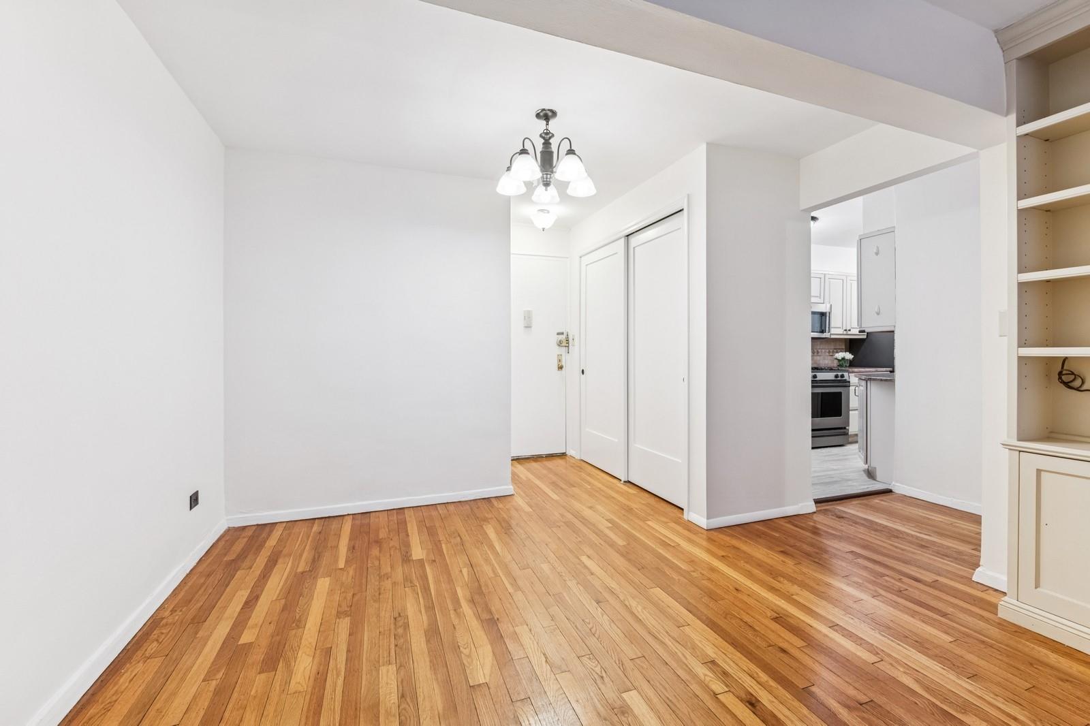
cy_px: 363
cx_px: 545
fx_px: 454
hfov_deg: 100.4
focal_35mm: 15
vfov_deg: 77.3
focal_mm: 15
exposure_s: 1/6
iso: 640
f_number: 14
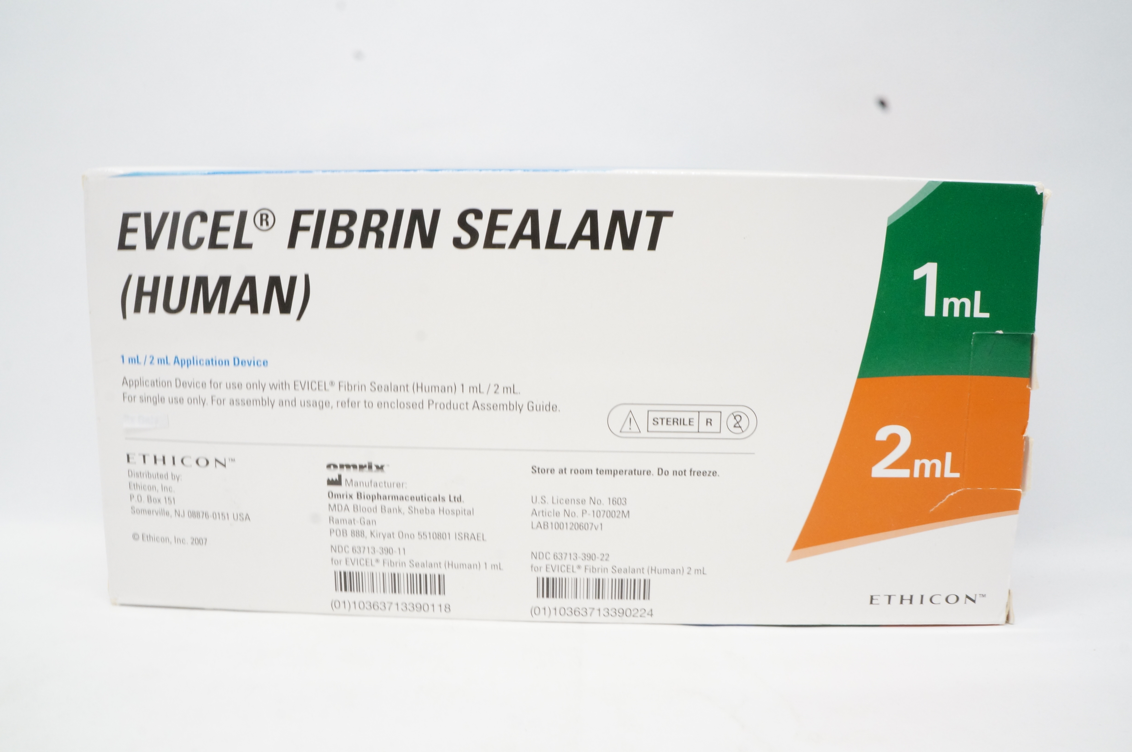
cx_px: 566
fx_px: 848
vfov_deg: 47.8
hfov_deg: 67.4
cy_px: 376
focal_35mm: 27
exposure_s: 1/20
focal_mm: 18
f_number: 14
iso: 1600
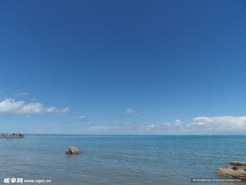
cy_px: 92
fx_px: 171
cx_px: 123
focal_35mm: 24
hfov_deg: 71.6
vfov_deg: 56.8
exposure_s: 1/750
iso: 80
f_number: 4.5
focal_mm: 4
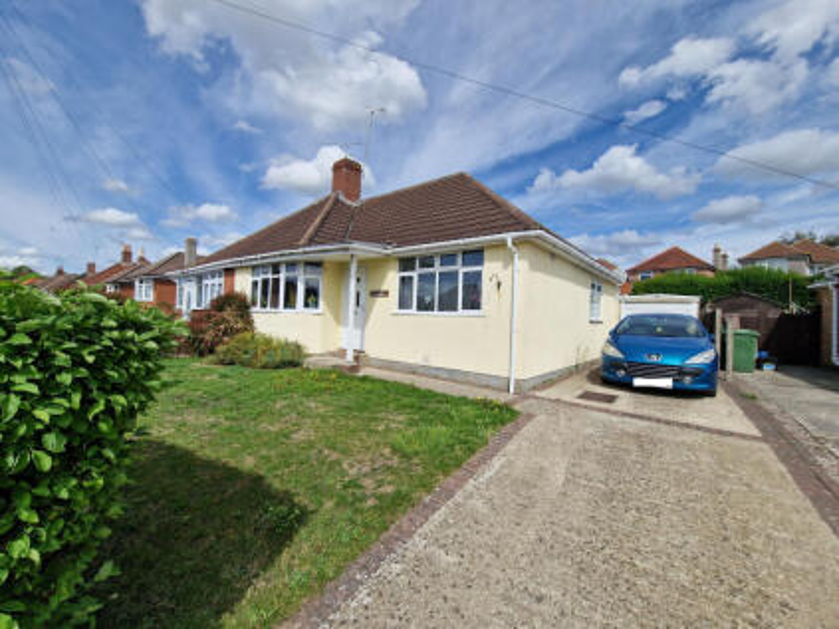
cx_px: 420
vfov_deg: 89.9
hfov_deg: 106.2
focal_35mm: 13
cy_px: 314
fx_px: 315
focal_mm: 2.2
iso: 50
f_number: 2.2
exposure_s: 1/4688
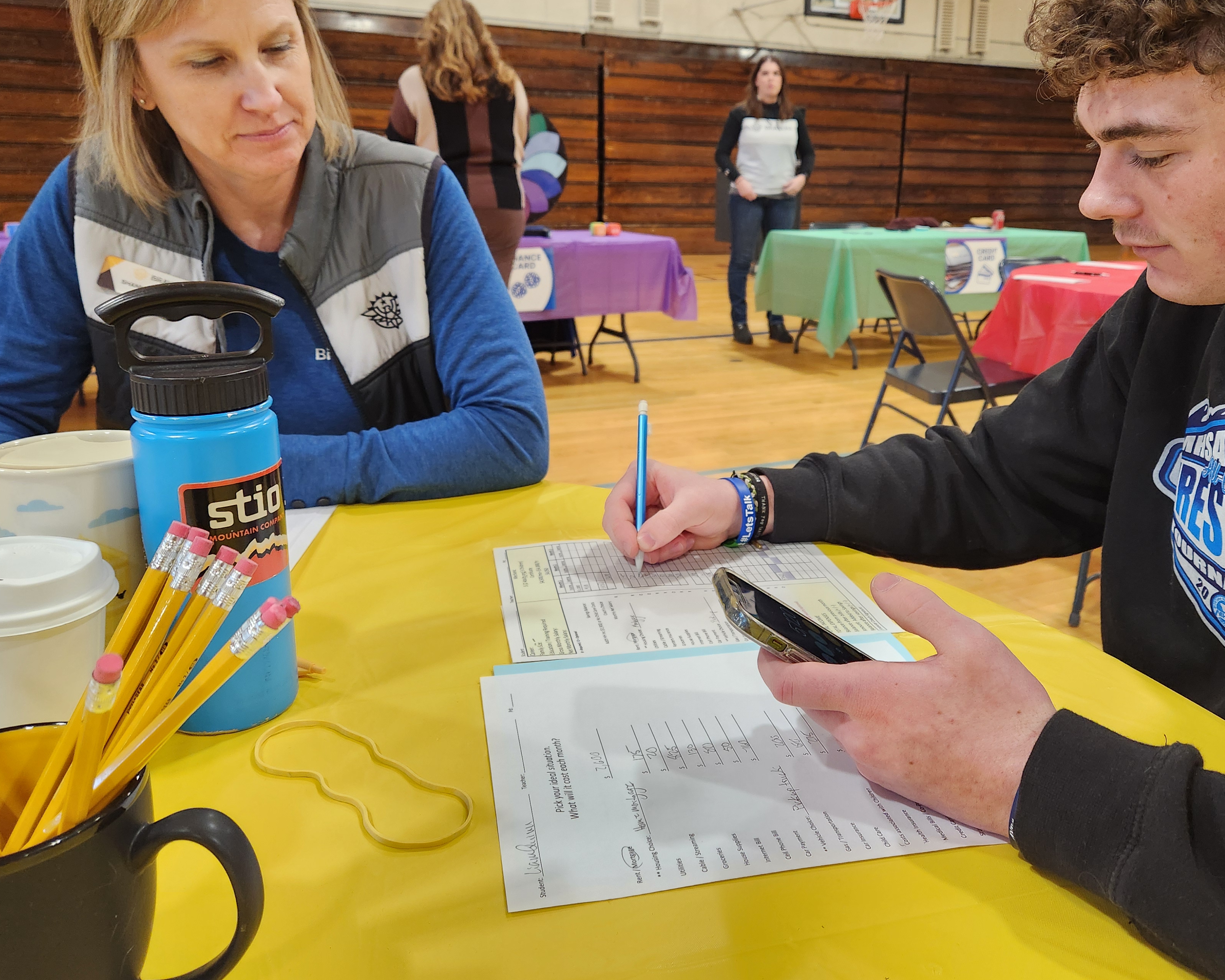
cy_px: 411
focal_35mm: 28
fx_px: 1015
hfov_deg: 62.1
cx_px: 673
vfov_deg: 51.3
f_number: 1.8
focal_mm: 5.4
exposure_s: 1/120
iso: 250
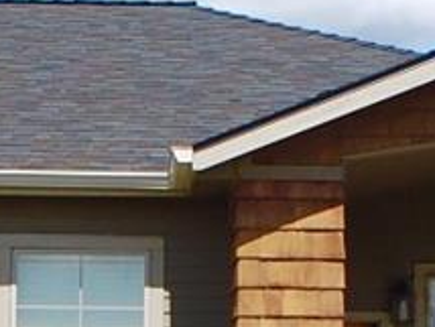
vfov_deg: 6.1
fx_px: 3044
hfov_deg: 8.2
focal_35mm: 242
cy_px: 306
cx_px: 205
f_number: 10
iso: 200
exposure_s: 1/320
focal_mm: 24
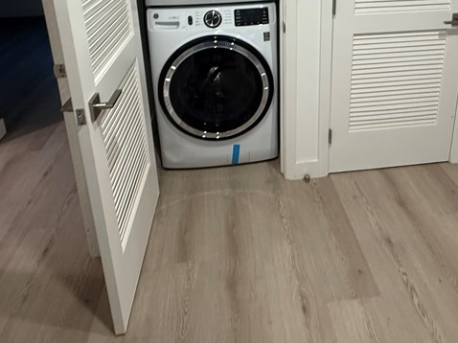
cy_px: 26
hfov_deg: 59.6
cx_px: 270
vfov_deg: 42.4
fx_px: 397
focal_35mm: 30
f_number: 2.2
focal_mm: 2.22
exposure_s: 1/60
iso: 200
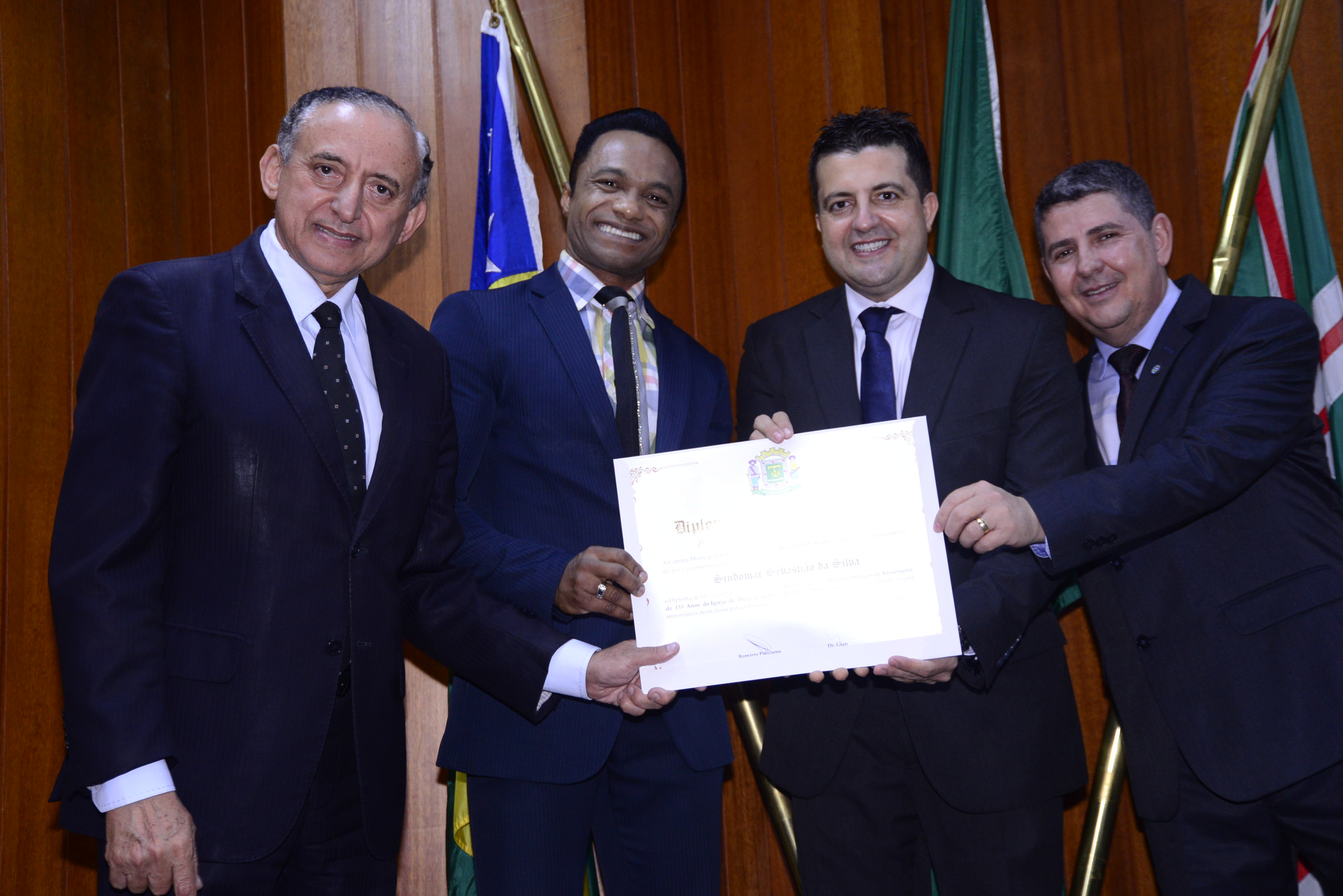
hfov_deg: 36.2
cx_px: 672
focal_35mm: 55
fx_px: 2052
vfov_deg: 24.6
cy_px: 448
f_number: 5
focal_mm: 55
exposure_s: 1/80
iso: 1600
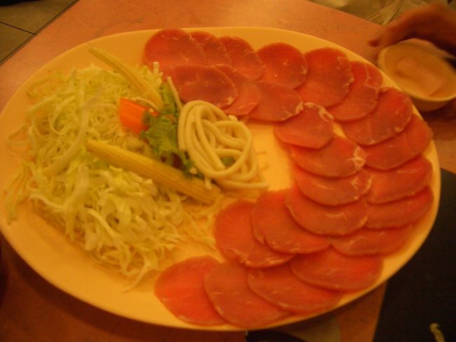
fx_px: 461
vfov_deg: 40.7
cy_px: 171
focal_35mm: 35
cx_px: 228
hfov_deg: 52.6
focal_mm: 5.8
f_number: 2.6
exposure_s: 1/40
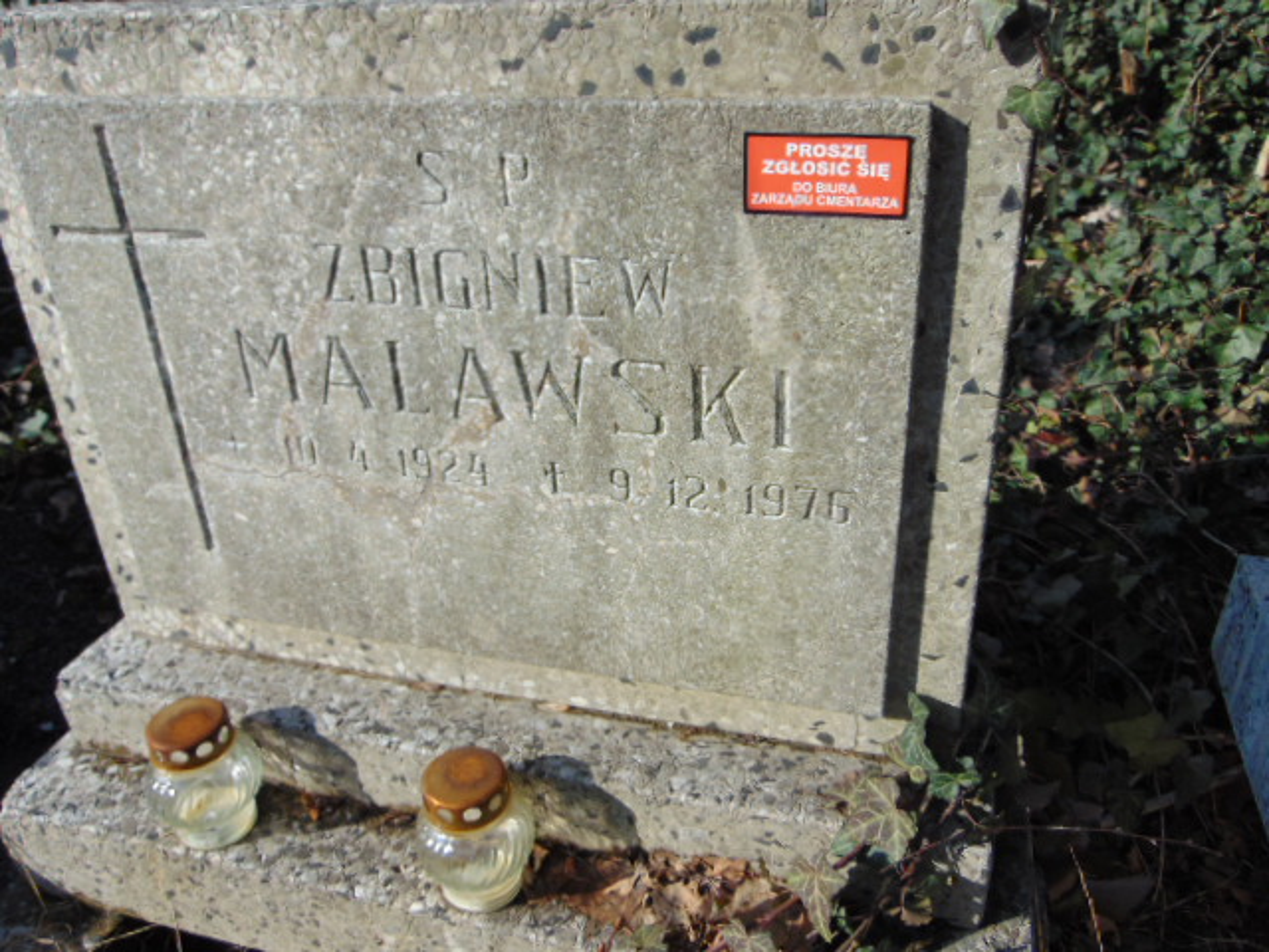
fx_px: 1100
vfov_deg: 46.8
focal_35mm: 30
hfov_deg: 60.0
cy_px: 476
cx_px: 634
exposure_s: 1/800
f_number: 3.1
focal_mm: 5.4
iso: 80
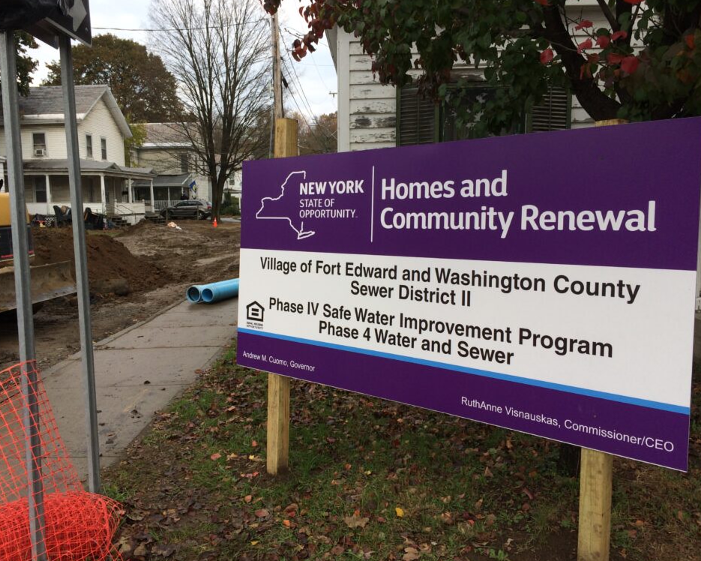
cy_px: 280
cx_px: 325
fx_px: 643
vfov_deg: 47.1
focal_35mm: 31
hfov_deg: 57.1
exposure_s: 1/612
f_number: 2.2
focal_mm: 4.15
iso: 32
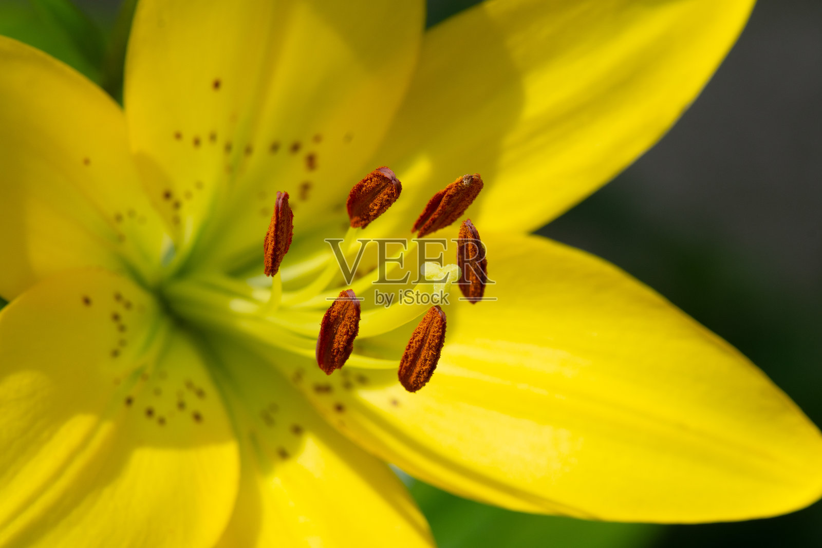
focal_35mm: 158
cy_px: 274
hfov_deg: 13.0
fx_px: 3596
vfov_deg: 8.7
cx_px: 411
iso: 250
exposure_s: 1/1000
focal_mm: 105
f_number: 14
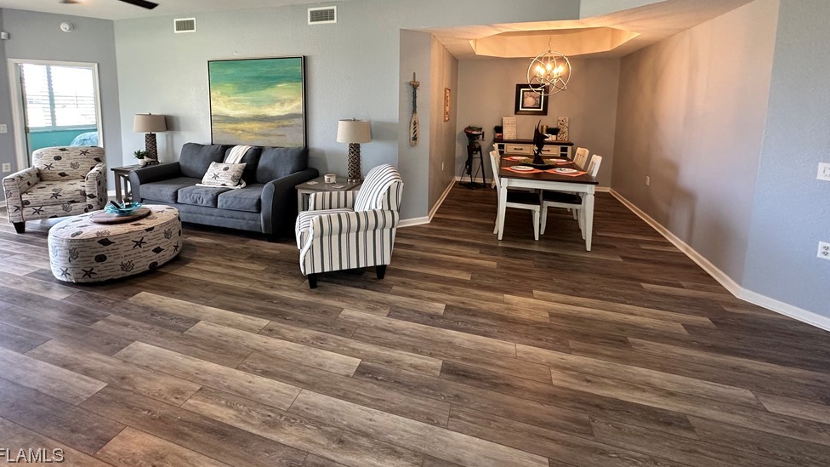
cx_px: 396
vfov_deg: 64.7
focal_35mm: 16
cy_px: 143
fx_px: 352
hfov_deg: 99.3
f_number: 2.2
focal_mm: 2.22
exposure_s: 1/60
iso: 250
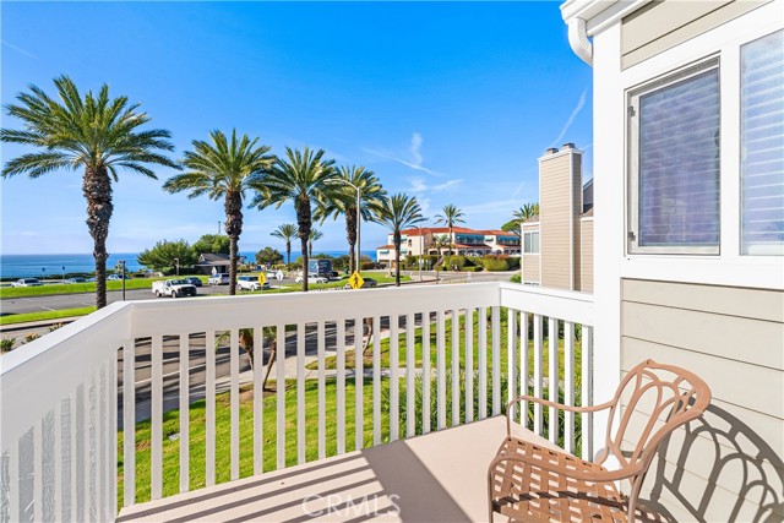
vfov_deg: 73.8
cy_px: 262
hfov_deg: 96.7
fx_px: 349
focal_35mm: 16
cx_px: 392
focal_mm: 16
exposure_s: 1/800
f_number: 8
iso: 100
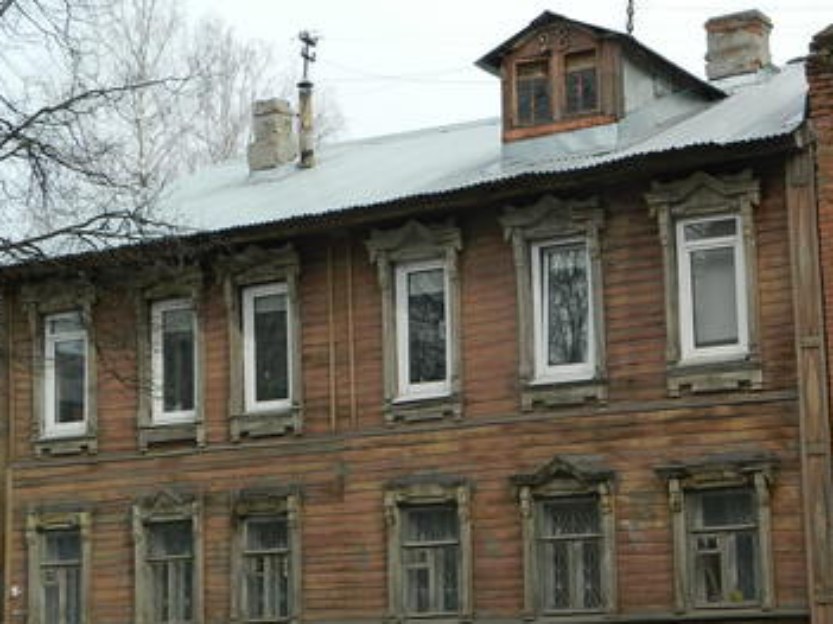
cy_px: 321
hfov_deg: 25.1
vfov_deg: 19.1
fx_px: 1852
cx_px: 590
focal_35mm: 77
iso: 80
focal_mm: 8.4
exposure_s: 1/400
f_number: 3.6
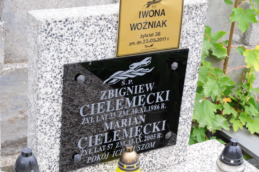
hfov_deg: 28.1
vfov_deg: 18.9
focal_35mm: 72
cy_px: 86
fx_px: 517
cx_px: 130
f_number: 7.1
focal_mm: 48
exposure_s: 1/250
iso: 640
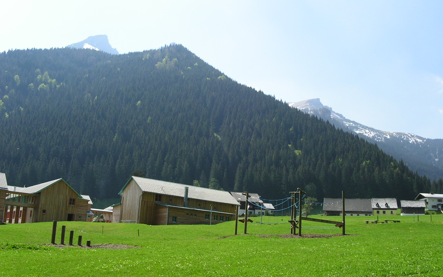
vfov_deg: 31.2
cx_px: 225
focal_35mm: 41
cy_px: 126
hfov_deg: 48.2
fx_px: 495
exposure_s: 1/350
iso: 100
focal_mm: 7.8
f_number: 5.6
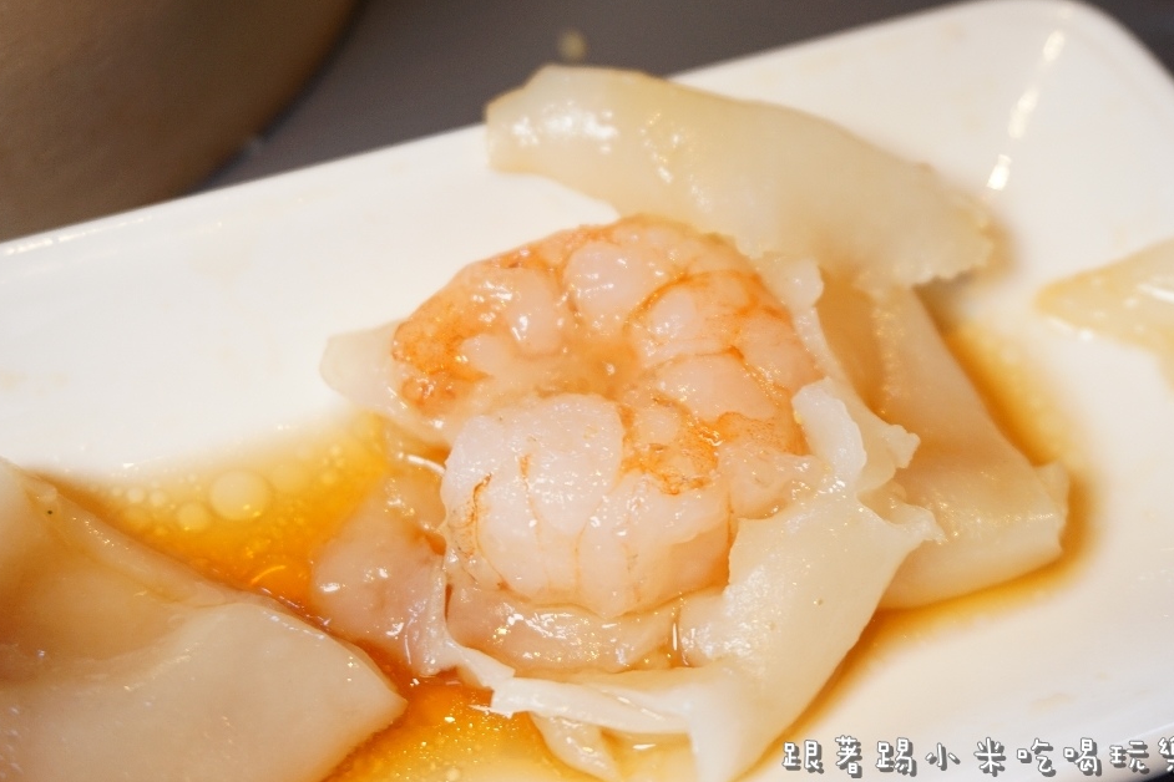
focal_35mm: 51
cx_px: 622
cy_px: 370
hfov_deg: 39.2
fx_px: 1648
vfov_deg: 26.7
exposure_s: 1/60
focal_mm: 31
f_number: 5
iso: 320
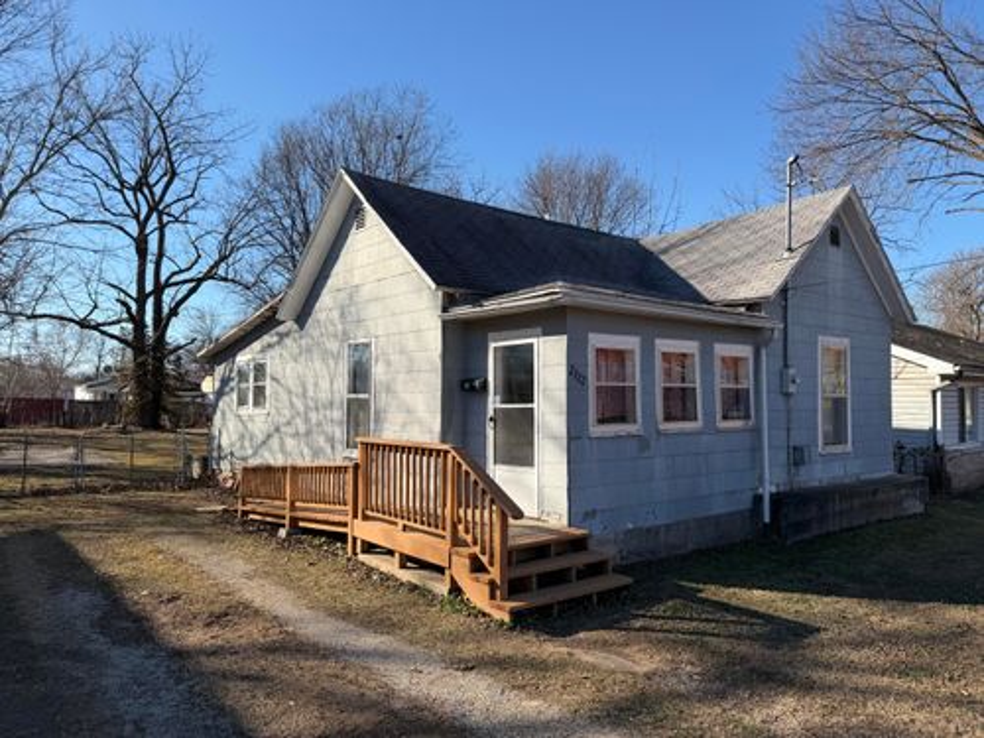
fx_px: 682
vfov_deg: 56.8
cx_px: 492
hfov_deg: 71.6
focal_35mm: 24
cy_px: 369
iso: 80
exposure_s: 1/3279
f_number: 1.78
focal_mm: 6.76
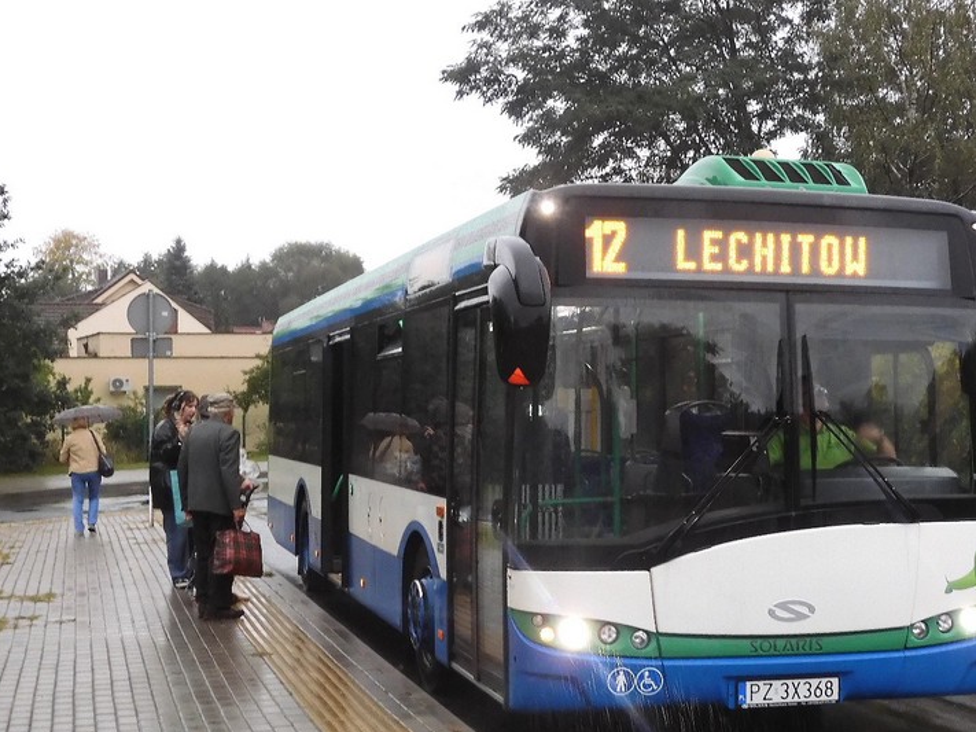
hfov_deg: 33.6
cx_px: 605
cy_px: 387
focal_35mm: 57
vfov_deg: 25.6
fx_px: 1607
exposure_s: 1/30
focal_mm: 8
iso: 800
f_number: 4
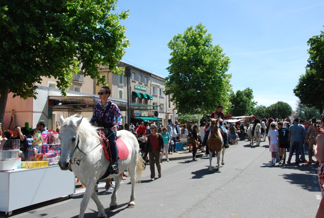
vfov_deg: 40.2
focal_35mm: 33
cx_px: 162
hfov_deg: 57.1
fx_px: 298
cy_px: 109
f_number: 10
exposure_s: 1/400
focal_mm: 22
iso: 400
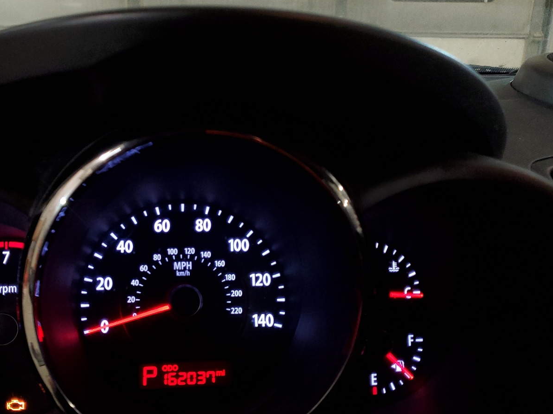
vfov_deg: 40.5
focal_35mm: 35
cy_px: 247
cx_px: 185
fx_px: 559
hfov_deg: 51.7
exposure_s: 1/60.2
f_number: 1.5
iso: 174
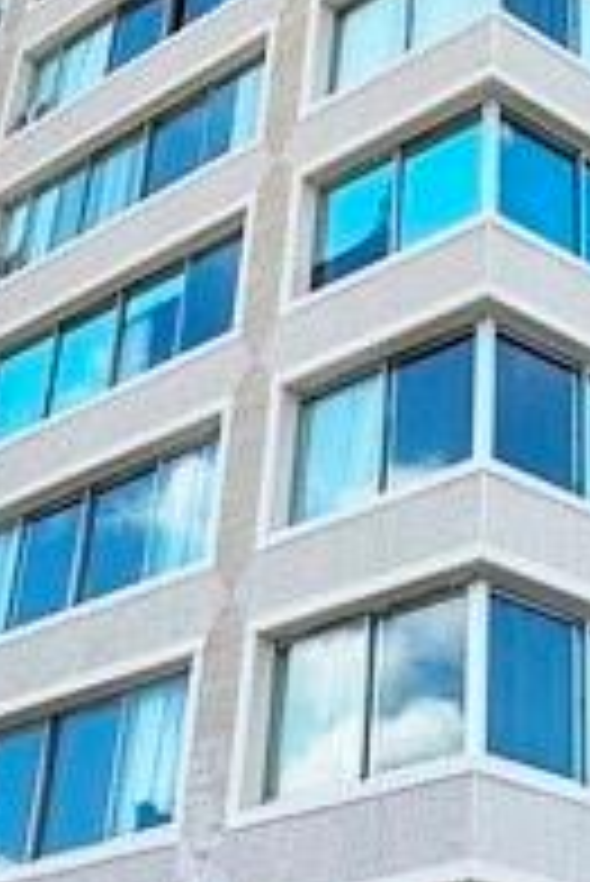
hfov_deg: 17.8
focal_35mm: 76
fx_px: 1865
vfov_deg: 24.5
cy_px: -130
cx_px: 473
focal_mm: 2.22
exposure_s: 1/1595
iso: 40
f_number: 2.2
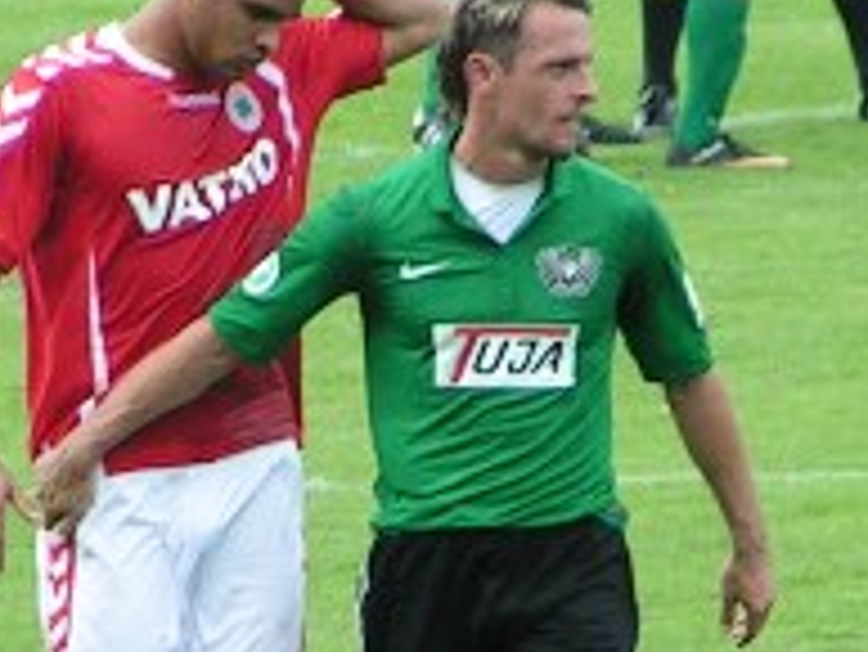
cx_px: 436
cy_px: 535
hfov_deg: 1.5
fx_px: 33948
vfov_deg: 1.1
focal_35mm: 1353
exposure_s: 1/400
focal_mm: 49.8
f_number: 3.5
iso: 50
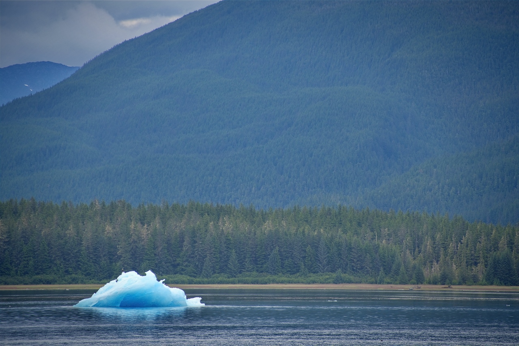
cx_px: 260
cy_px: 173
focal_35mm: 300
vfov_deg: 4.6
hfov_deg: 6.9
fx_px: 4326
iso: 360
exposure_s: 1/640
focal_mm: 300
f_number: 5.6
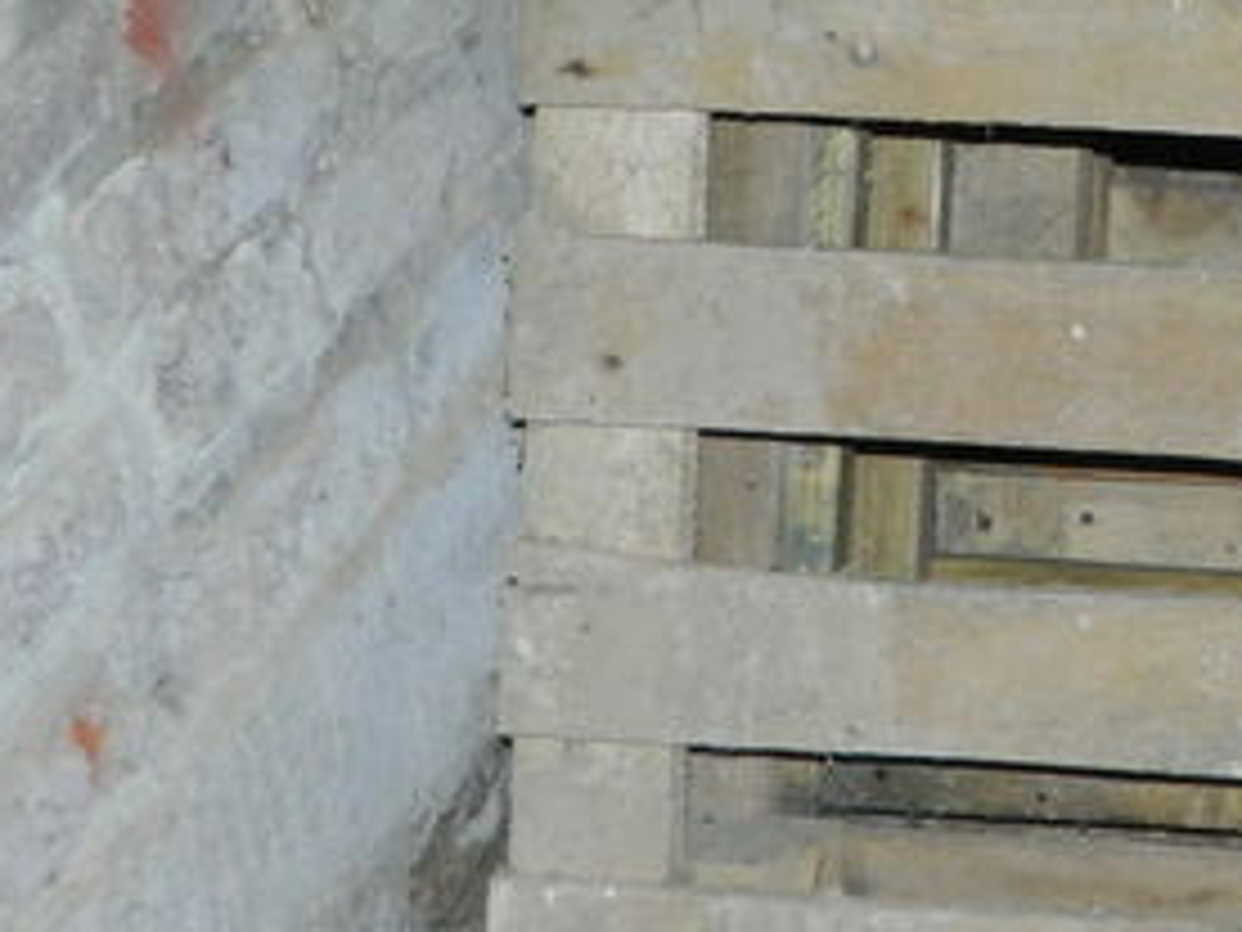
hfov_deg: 14.4
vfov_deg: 11.5
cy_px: -153
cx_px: 1904
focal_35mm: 127
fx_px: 4557
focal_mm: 6.2
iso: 200
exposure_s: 1/40
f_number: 3.3
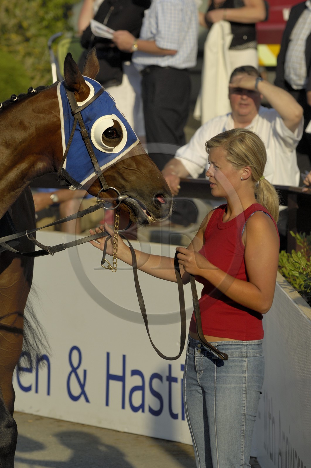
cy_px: 234
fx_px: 3412
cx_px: 156
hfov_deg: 5.2
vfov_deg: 7.9
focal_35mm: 262
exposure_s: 1/1000
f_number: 5.6
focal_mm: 175
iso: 100
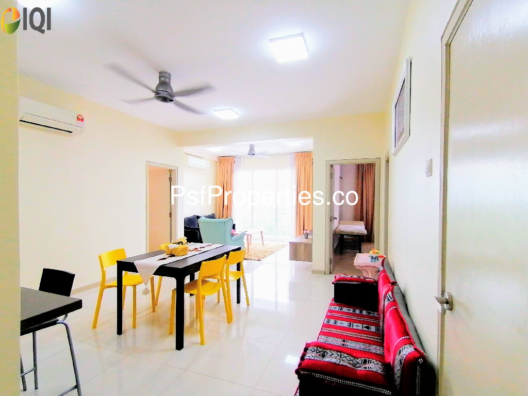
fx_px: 259
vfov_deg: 74.7
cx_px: 264
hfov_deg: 91.0
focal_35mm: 17
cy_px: 198
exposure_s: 1/50
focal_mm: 1.78
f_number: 2.4
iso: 64
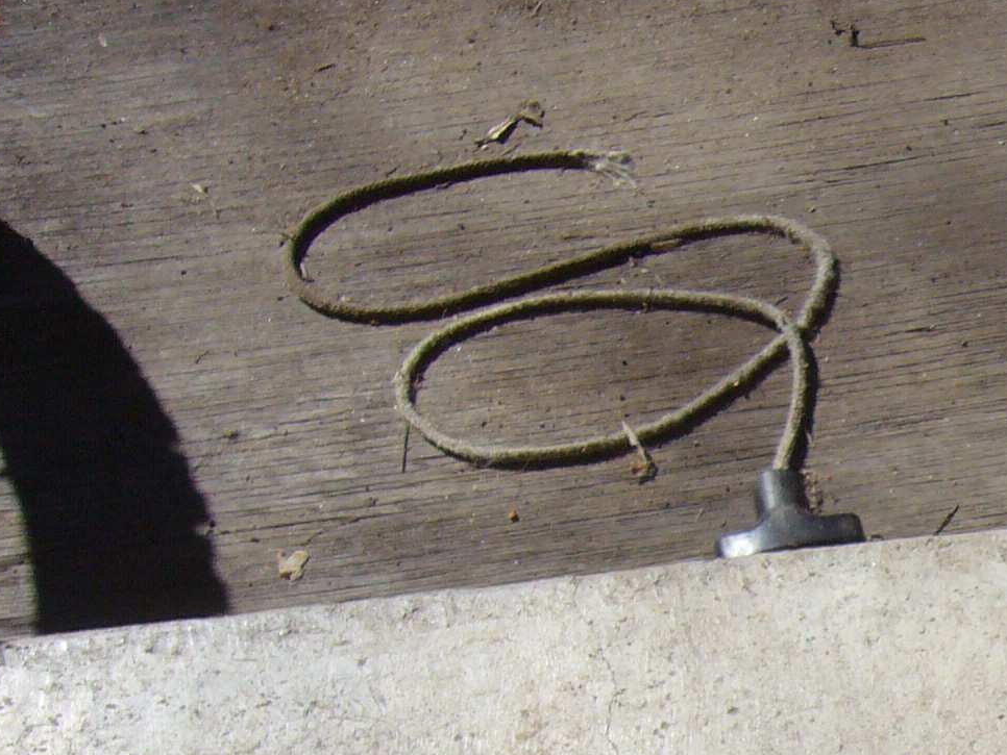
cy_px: 847
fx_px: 2968
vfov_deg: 14.2
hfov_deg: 18.0
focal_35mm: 102
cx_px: 1288
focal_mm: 5.8
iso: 100
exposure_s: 1/640
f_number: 5.6
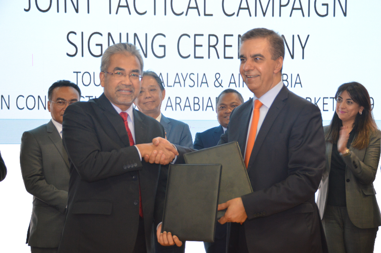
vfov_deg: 23.7
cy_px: 126
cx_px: 190
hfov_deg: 35.1
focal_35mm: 57
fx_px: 603
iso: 900
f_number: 4.5
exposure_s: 1/60
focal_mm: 38
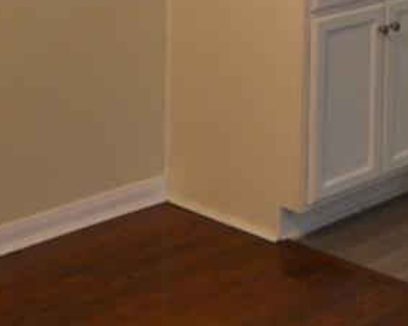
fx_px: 1220
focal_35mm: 101
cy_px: -252
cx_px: 425
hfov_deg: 18.4
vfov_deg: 13.7
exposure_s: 1/60
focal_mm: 10
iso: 640
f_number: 4
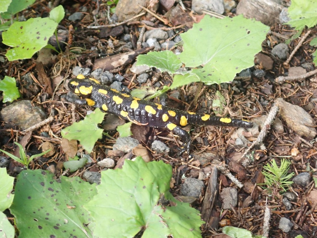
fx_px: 916
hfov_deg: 19.6
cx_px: 158
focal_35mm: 100
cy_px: 119
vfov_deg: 14.8
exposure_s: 1/100
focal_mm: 18
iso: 250
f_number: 4.9
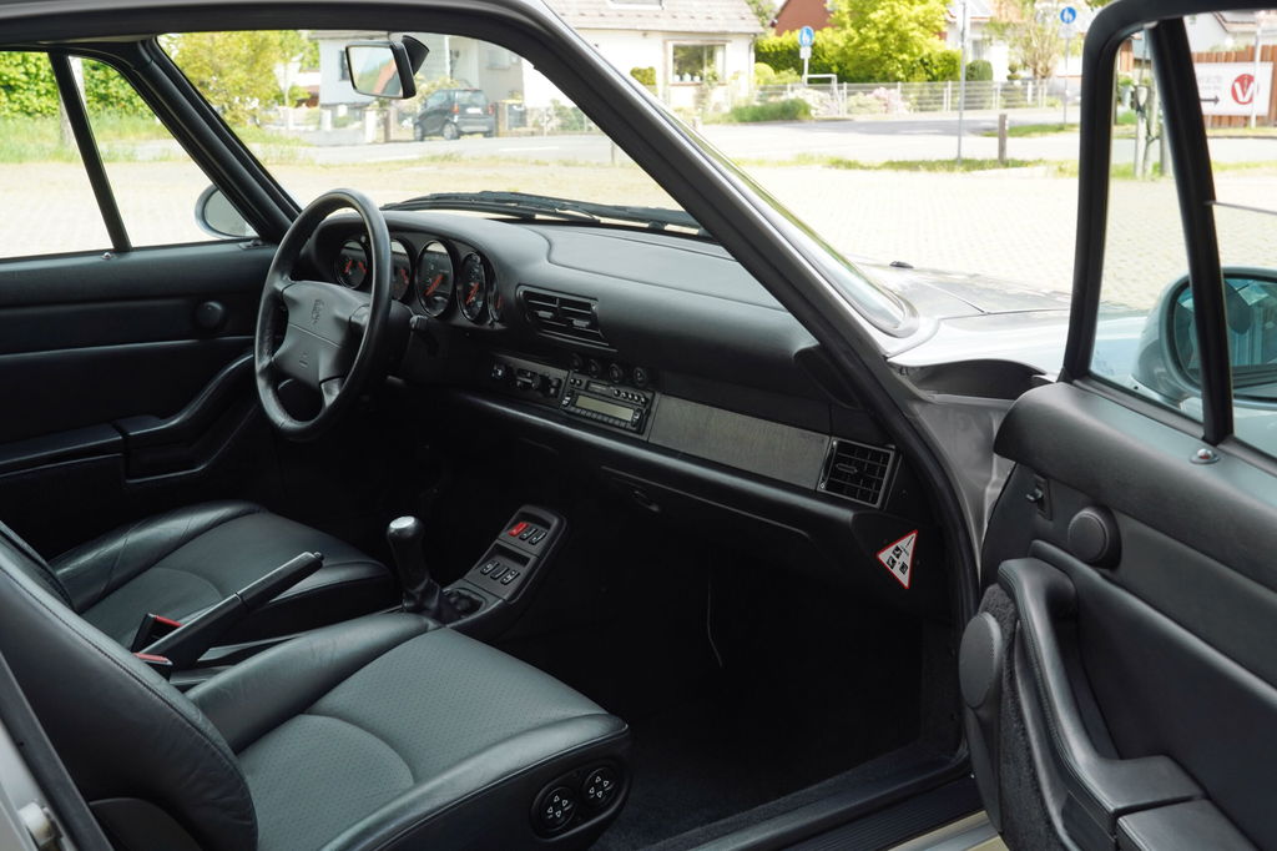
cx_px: 638
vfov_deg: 31.9
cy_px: 426
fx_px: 1489
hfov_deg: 46.4
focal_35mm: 42
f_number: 10
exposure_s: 1/50
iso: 200
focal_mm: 42
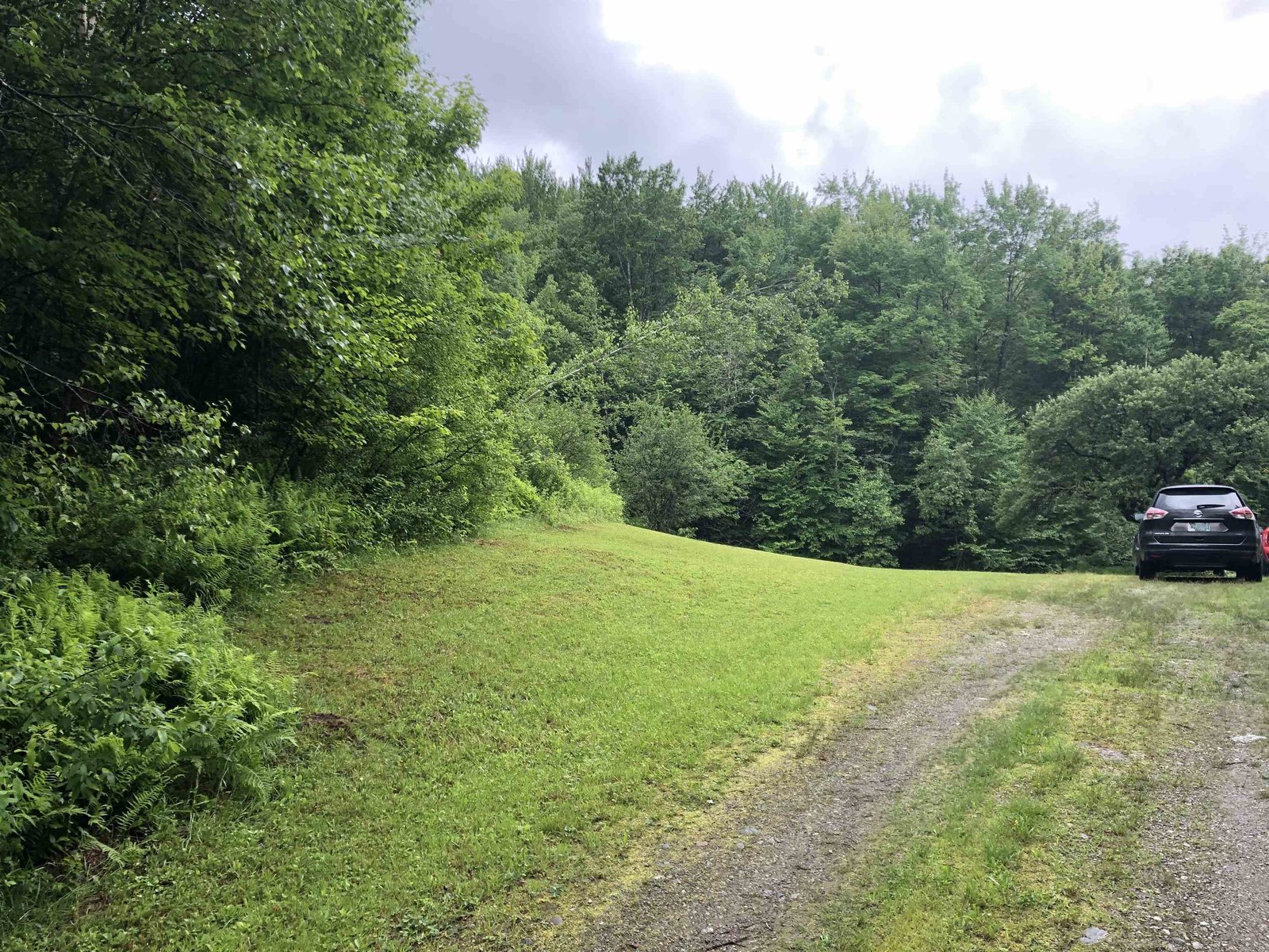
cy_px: 476
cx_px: 634
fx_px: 1026
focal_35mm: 28
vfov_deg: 49.7
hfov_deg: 63.4
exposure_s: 1/362
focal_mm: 4
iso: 20
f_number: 1.8
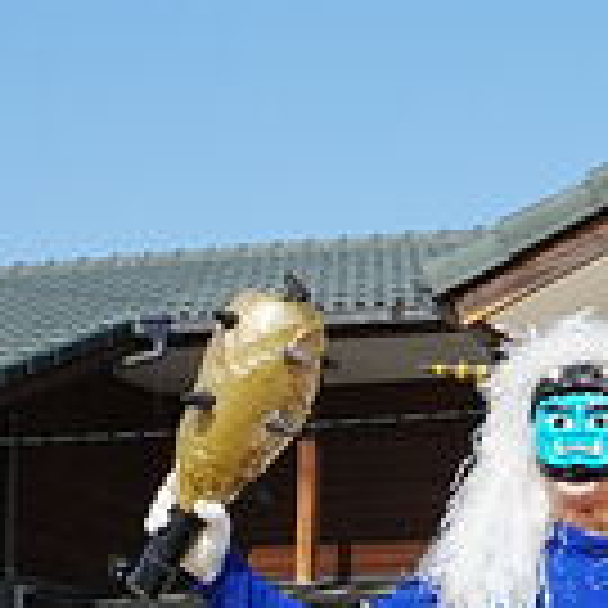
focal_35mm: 121
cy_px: 721
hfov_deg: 13.6
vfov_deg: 14.0
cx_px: 901
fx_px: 2404
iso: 400
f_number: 5
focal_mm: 20
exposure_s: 1/2500
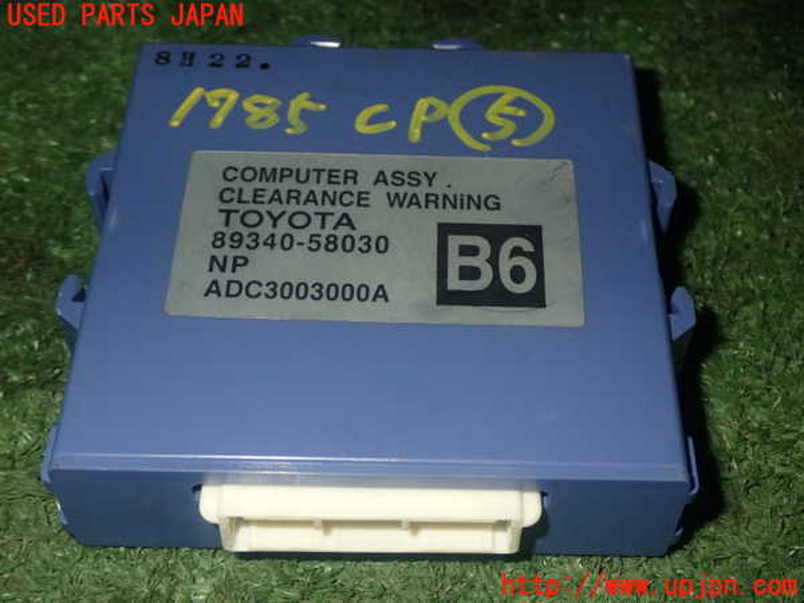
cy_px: 302
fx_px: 1254
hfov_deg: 35.5
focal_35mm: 54
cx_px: 402
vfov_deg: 27.0
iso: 200
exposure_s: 1/50
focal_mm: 9.65
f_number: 10
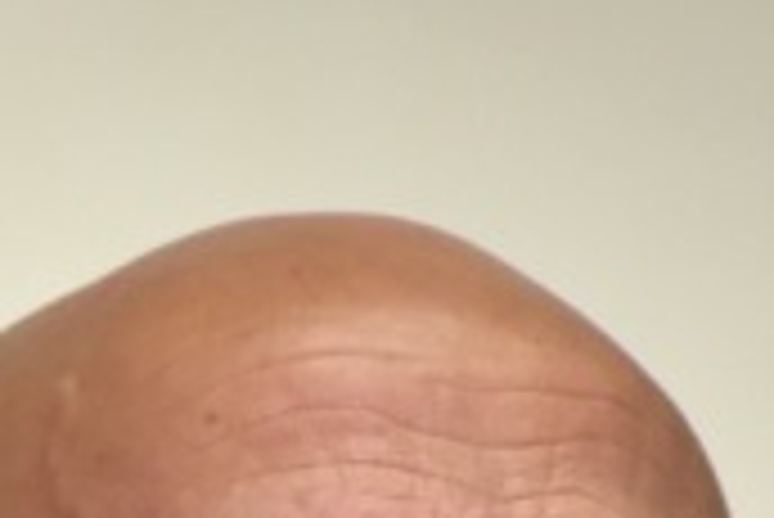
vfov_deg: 1.3
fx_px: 22228
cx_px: 0
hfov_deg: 2.0
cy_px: 1367
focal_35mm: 1033
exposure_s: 1/100
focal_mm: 116
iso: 800
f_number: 5.6
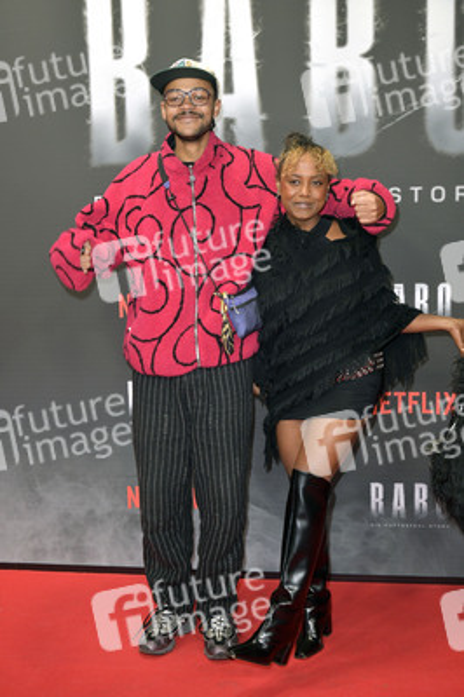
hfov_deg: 28.0
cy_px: 348
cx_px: 232
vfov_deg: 41.1
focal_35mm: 48
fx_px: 930
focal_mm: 48
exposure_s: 1/250
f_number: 5.6
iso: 1250
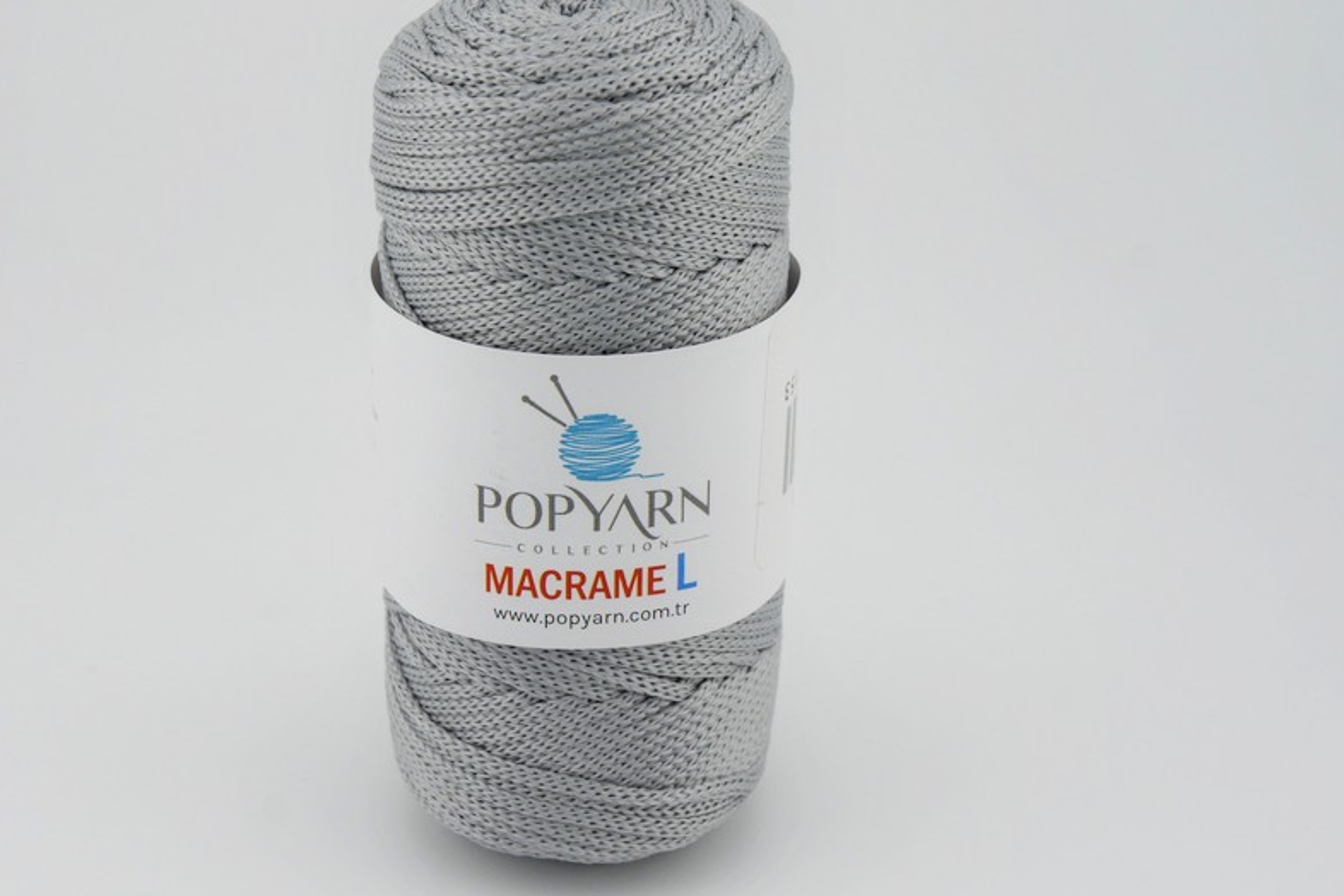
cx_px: 593
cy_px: 421
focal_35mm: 88
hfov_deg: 23.2
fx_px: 3269
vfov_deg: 15.6
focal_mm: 51
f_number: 9
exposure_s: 1/320
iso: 200
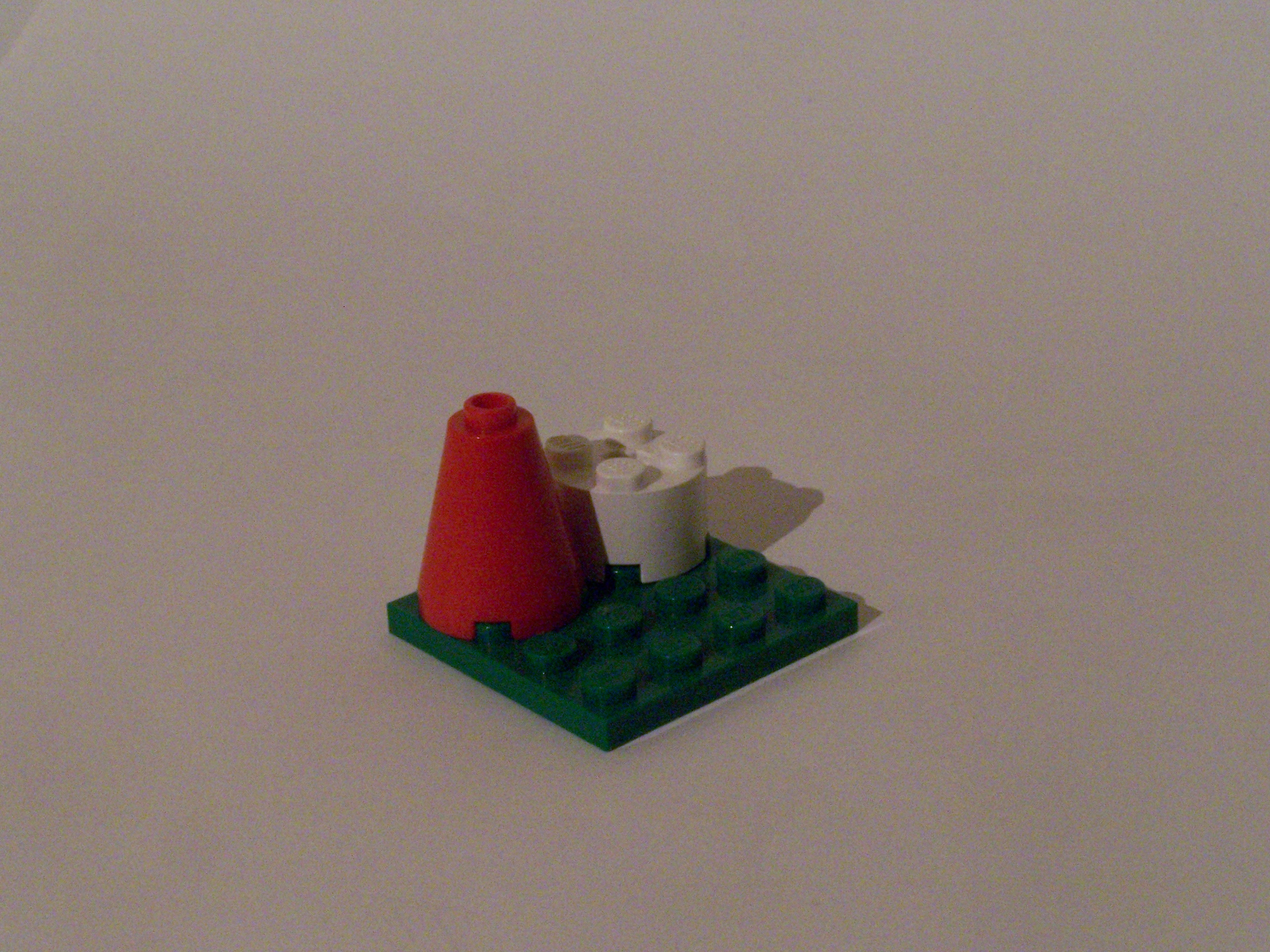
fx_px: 2752
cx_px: 635
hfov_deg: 26.0
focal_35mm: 75
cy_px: 476
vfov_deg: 19.6
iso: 400
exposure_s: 1/4
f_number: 8
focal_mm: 12.4
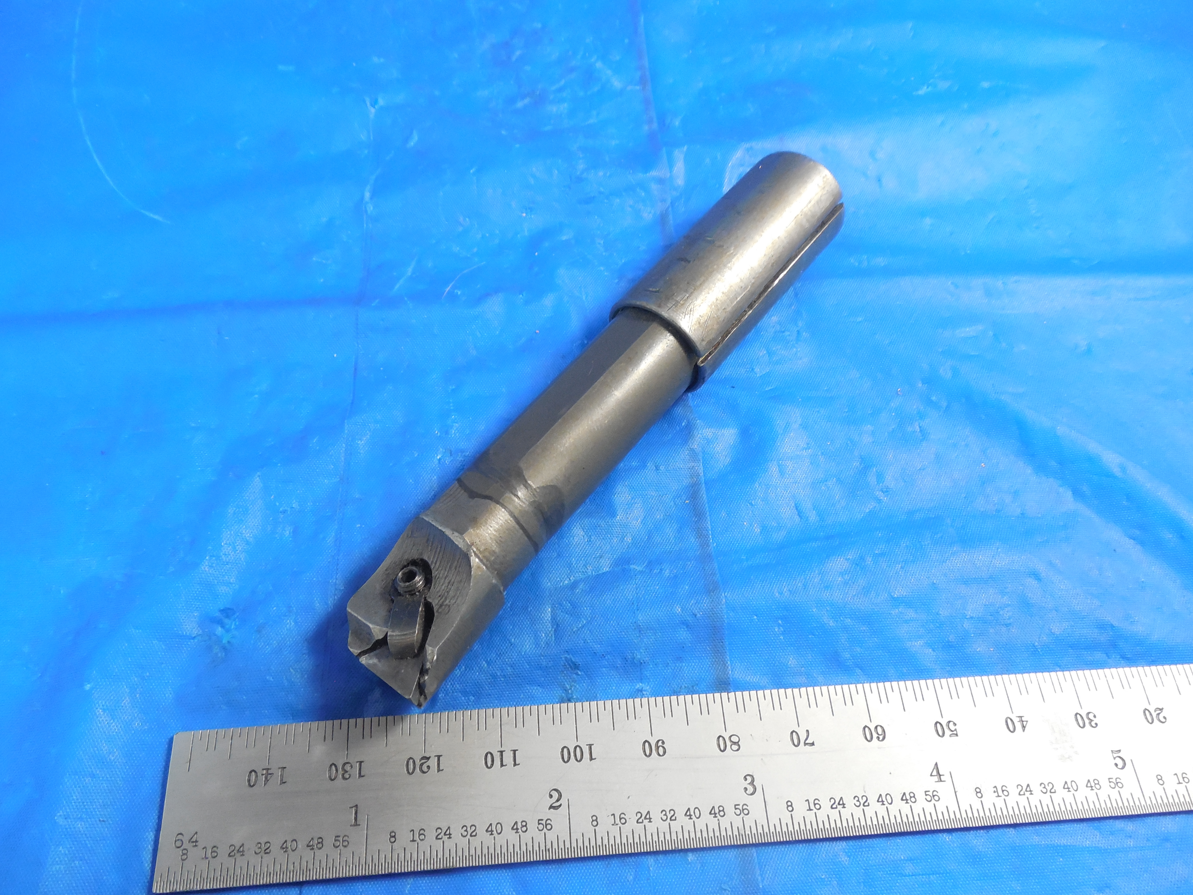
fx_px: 862
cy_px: 448
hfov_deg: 69.4
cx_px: 596
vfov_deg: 54.9
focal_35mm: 25
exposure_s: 1/20
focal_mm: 4.5
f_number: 3.3
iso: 400
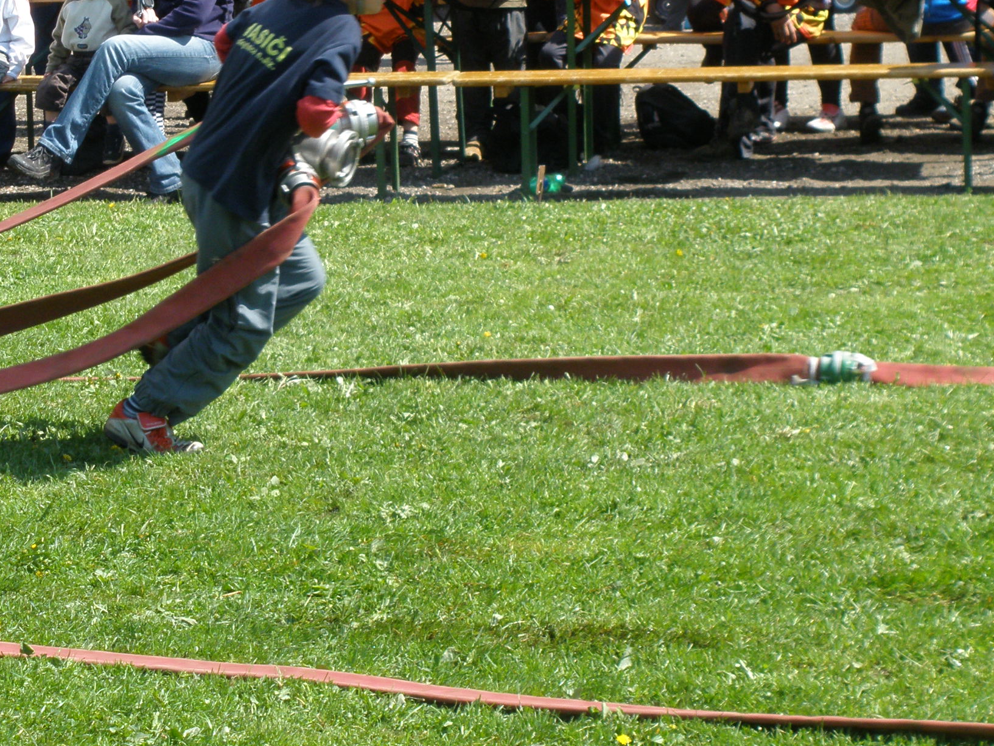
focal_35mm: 127
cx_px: 414
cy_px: 186
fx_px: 3647
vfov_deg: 11.6
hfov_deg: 15.5
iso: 125
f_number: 4.8
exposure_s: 1/400
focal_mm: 14.1
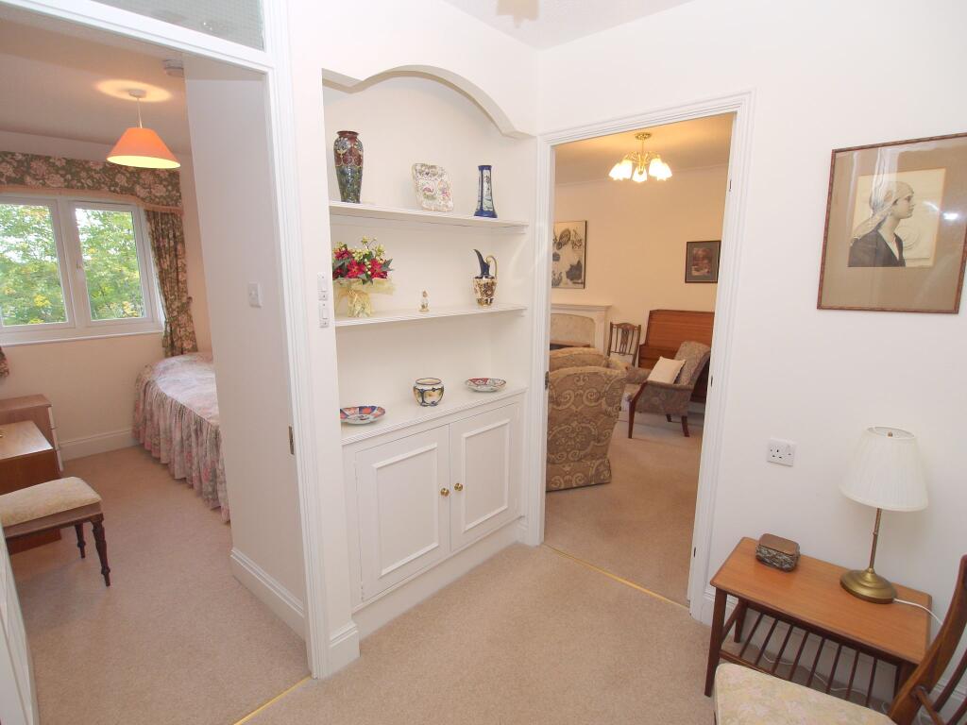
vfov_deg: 71.6
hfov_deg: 87.8
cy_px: 362
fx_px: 503
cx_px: 484
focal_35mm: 18
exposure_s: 1/60
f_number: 4
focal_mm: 9
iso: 100
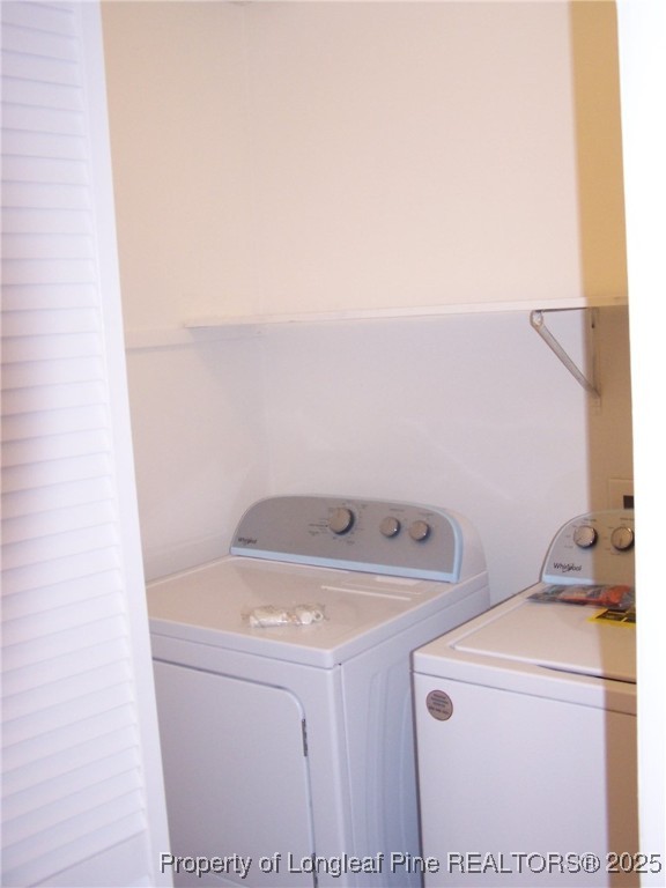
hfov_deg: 37.7
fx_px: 975
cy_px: 444
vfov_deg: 49.0
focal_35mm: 38
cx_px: 333
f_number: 2.8
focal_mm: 6.3
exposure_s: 1/60
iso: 140
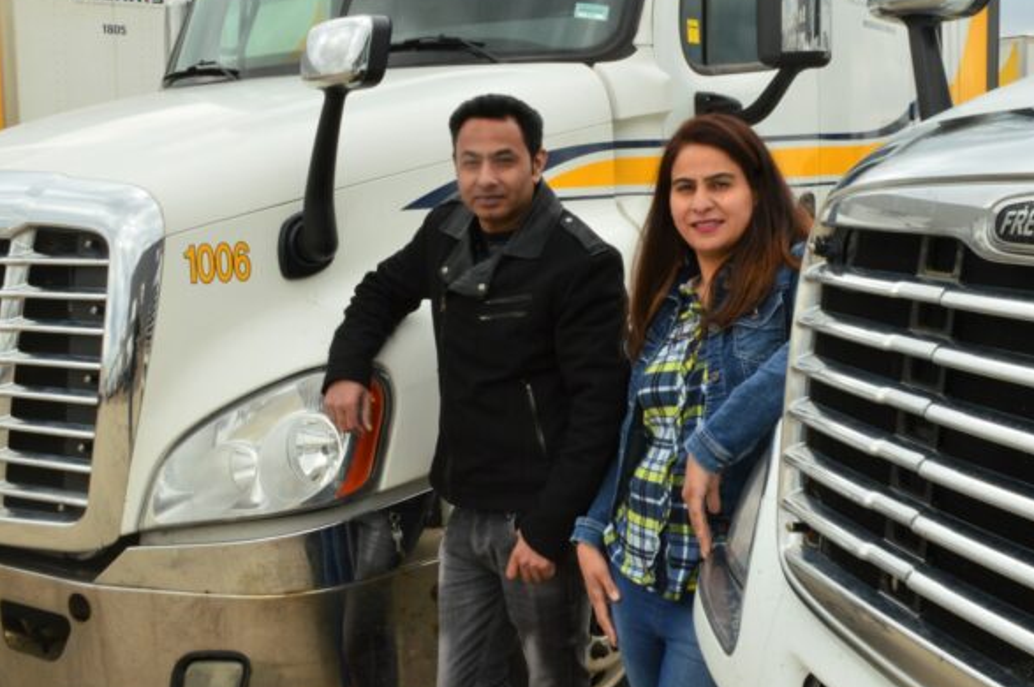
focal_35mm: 45
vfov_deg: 29.8
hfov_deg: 43.6
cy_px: 301
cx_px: 560
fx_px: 1291
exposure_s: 1/25
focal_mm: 22
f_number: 22
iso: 200
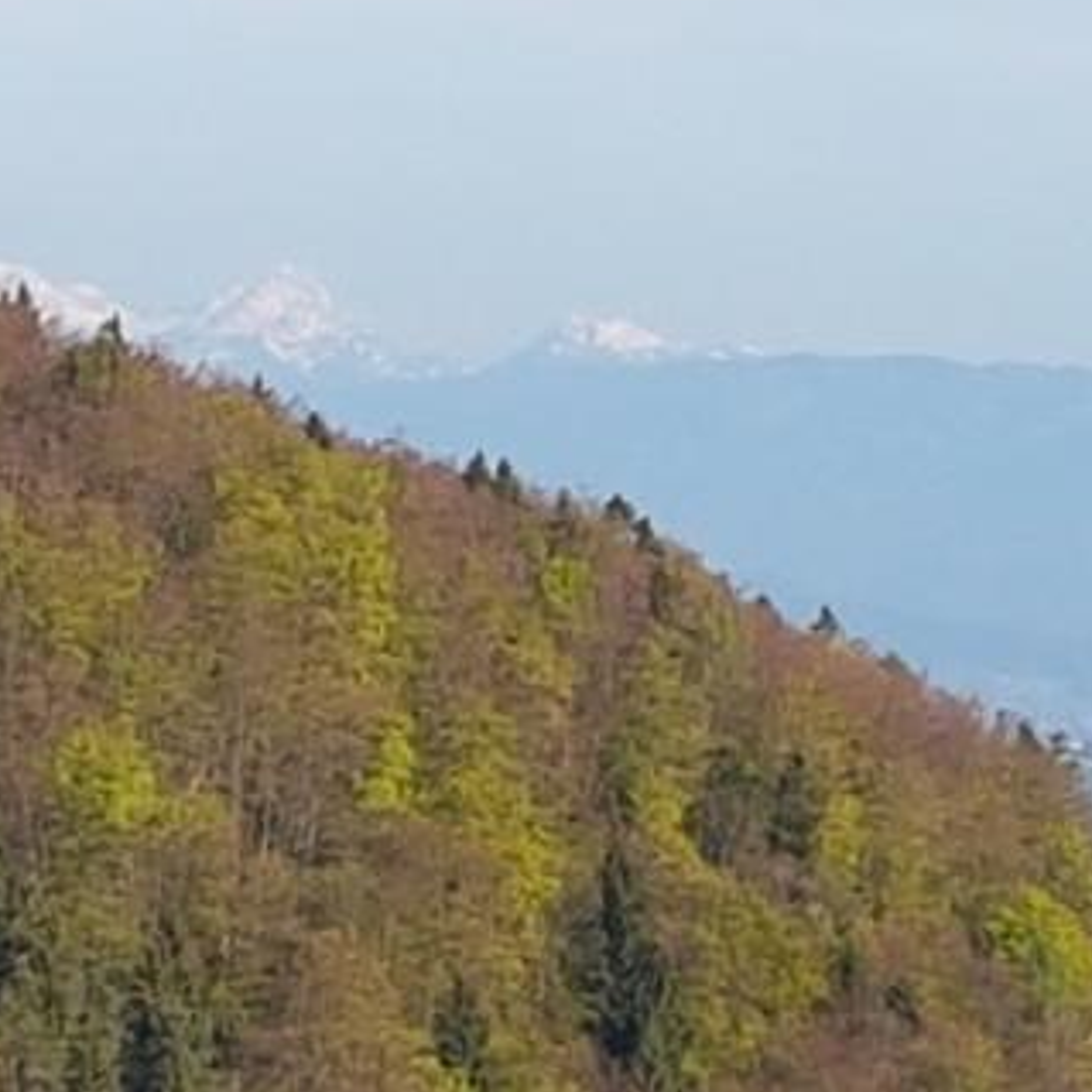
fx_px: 1285
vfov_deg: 45.9
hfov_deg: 45.8
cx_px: 661
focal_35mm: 36
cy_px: 478
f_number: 1.7
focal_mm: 4.2
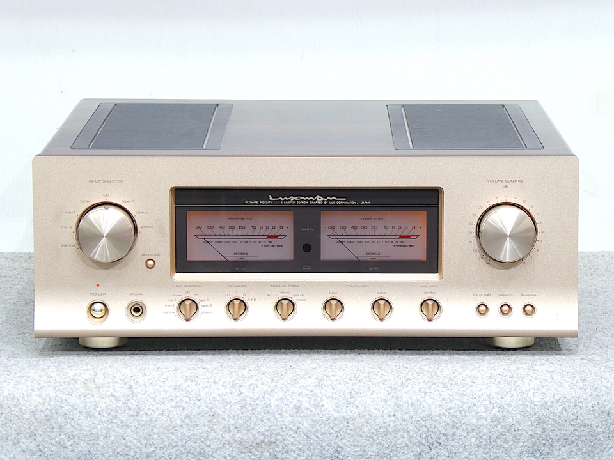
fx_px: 2395
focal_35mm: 135
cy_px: 230
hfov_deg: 14.6
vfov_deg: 11.0
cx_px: 307
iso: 200
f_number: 5.3
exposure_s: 1/5
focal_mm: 24.2
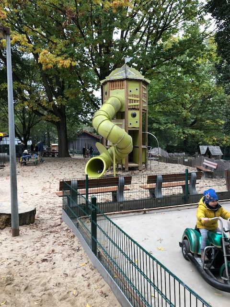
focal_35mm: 28
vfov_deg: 63.4
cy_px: 154
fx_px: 248
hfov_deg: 49.7
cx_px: 115
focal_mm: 3.99
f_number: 1.8
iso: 25
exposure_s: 1/40
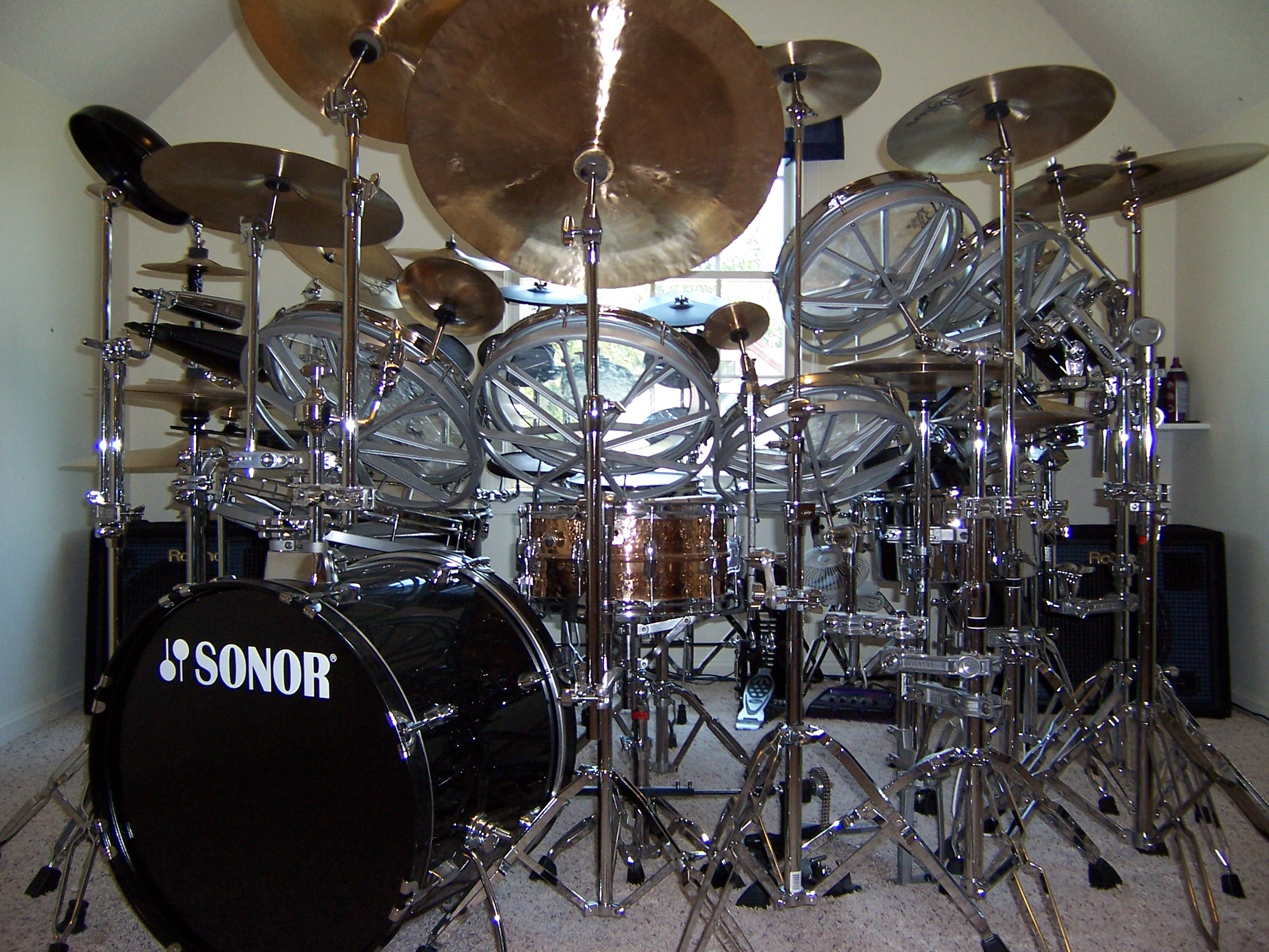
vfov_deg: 42.9
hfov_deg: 55.4
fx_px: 1210
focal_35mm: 33
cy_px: 476
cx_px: 634
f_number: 2.8
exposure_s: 1/60
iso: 140
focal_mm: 5.5
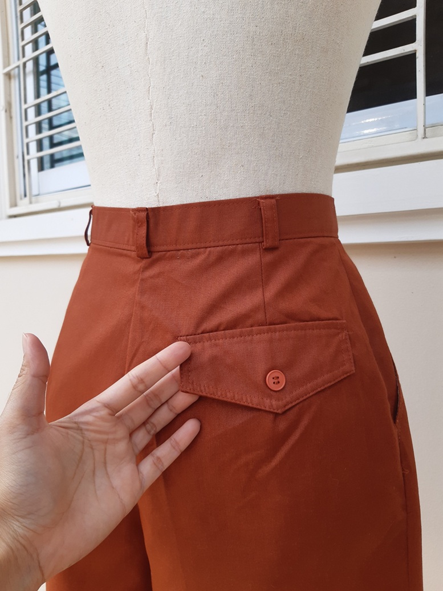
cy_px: 296
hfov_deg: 53.1
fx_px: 444
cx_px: 222
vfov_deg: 67.3
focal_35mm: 26
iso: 40
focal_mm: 3.92
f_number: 1.7
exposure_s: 1/340
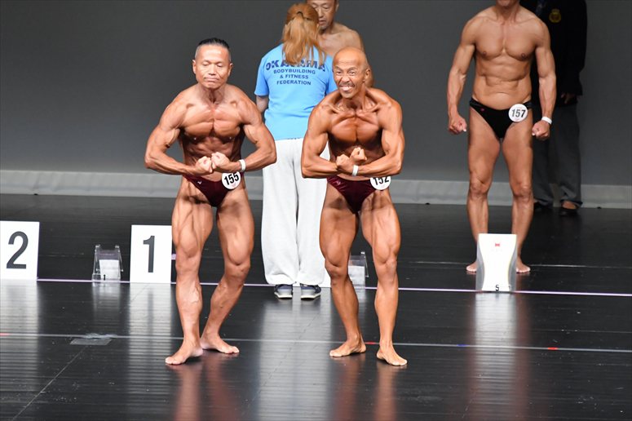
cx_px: 316
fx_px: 6054
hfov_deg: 6.0
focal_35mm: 345
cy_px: 210
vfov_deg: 4.0
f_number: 5.6
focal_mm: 230
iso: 5000
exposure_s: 1/400
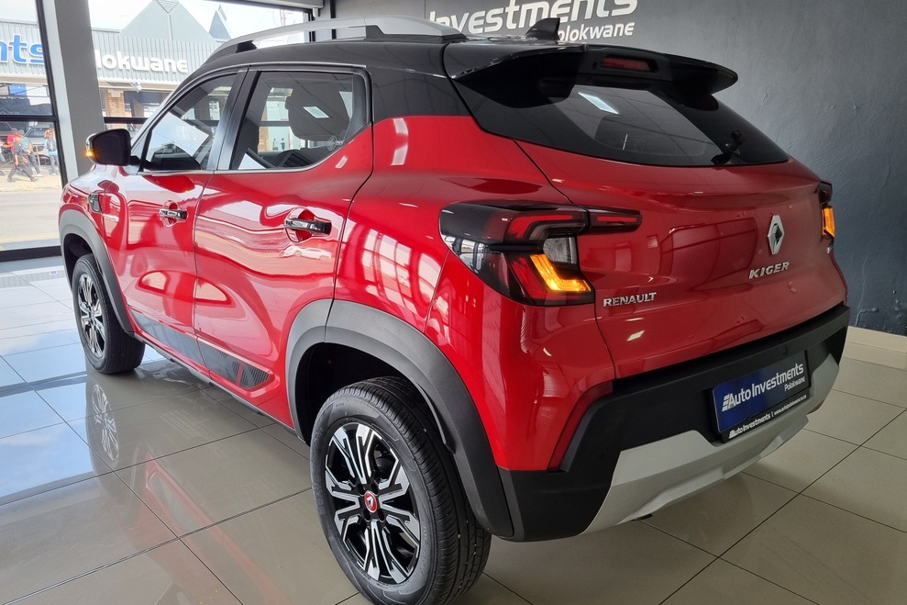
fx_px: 705
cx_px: 441
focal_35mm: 28
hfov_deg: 65.5
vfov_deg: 46.4
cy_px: 318
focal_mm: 5.4
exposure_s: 1/106
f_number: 1.8
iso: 50
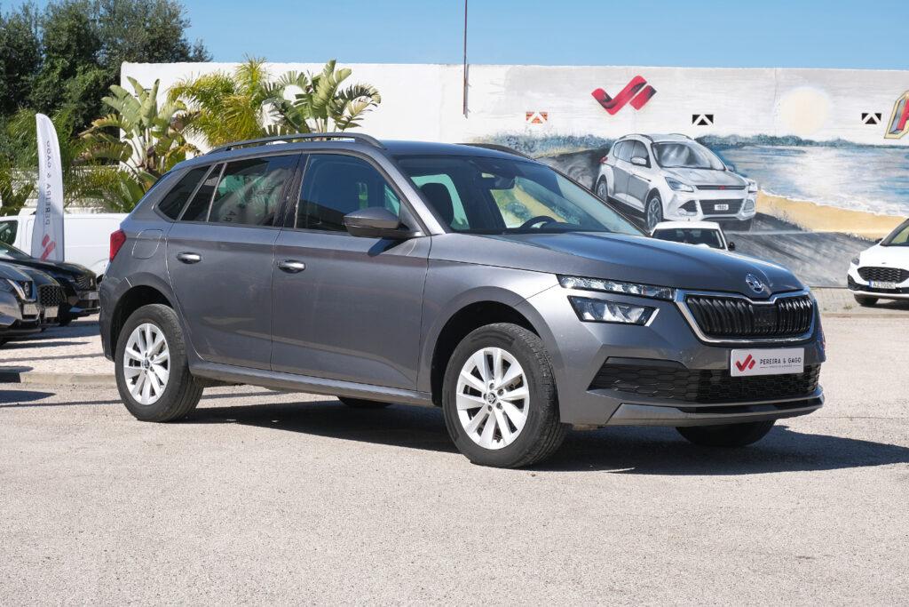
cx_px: 454
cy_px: 304
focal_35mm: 68
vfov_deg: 20.0
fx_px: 1717
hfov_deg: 29.7
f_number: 8
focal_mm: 45
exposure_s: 1/320
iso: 160
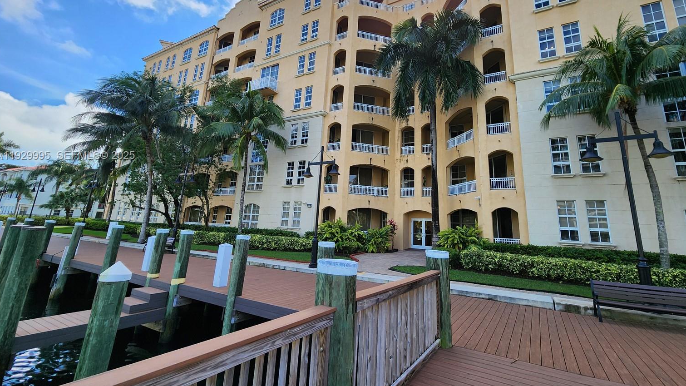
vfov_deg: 69.9
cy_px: 156
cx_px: 357
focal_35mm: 15
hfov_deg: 102.9
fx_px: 273
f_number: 2.2
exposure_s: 1/717
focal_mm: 2.2
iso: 50
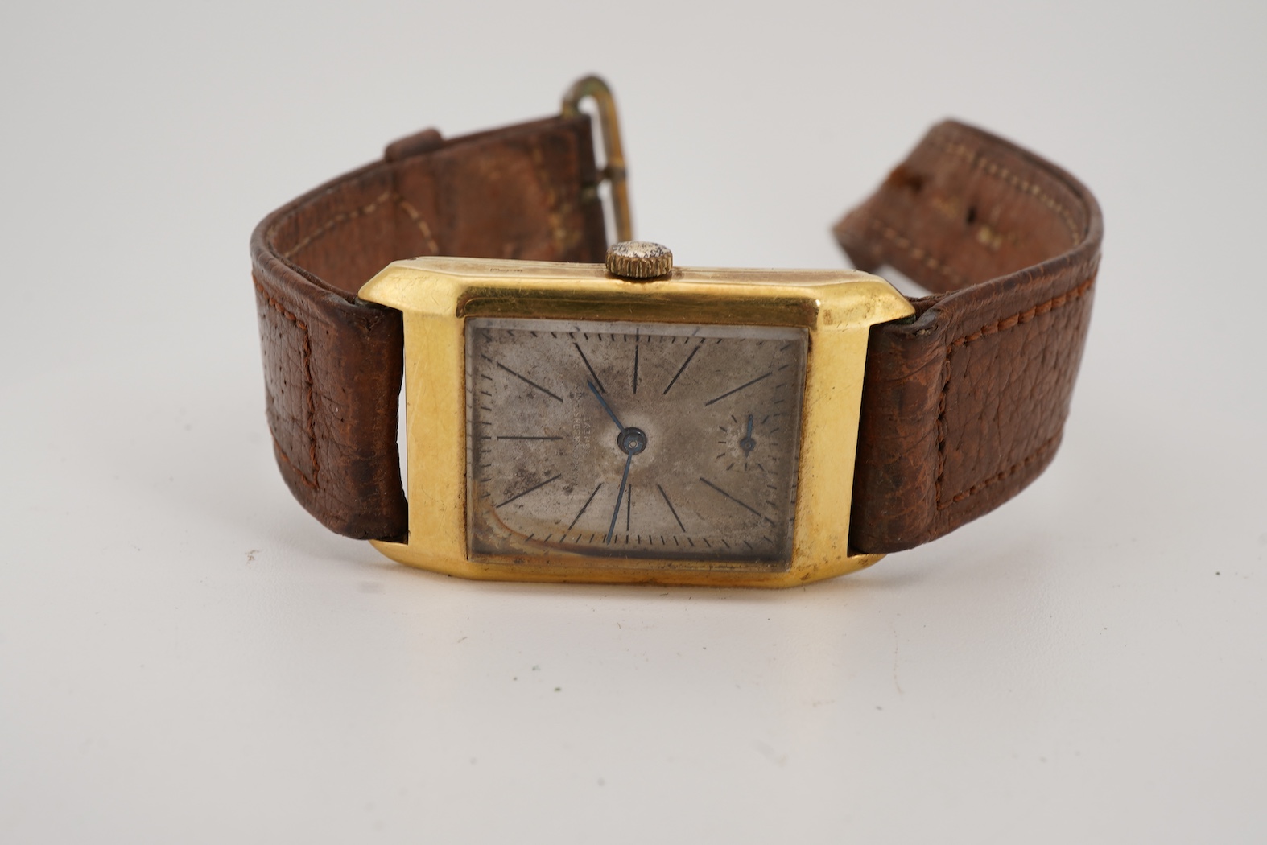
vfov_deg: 29.9
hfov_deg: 43.6
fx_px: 1584
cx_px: 634
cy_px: 422
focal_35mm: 45
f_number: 22
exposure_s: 1/160
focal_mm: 30
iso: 160
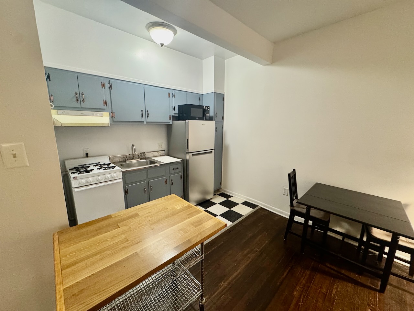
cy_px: 156
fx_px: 167
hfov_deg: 102.1
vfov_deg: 85.7
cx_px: 207
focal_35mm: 14
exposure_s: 1/60
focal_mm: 2.22
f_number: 2.2
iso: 640
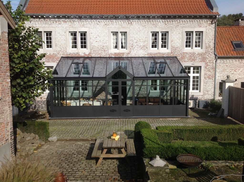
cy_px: 91
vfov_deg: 40.6
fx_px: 246
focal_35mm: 35
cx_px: 122
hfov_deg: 52.7
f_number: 2.4
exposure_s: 1/3030
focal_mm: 4.28
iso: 50
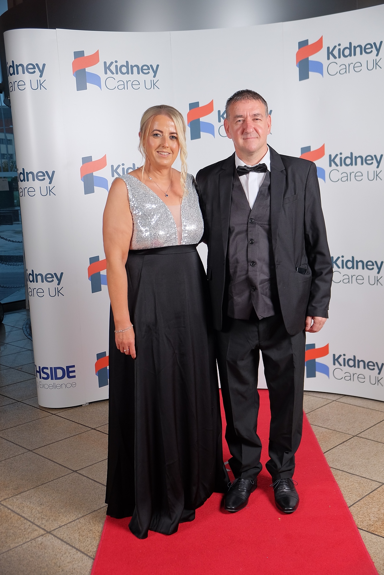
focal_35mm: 40
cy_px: 288
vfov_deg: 48.5
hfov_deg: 33.4
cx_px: 192
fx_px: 640
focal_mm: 26.5
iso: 400
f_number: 3.6
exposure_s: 1/180
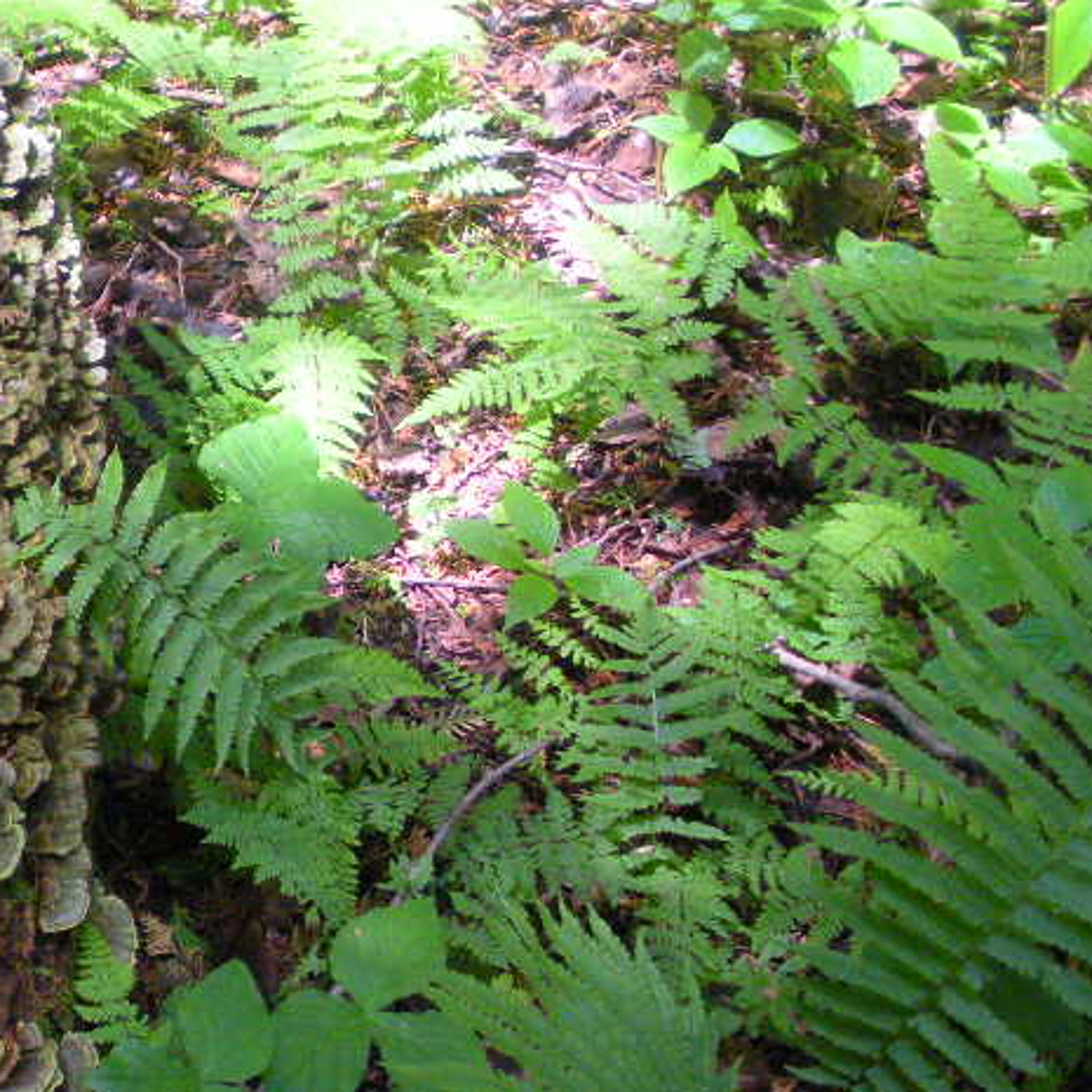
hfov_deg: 23.2
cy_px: 561
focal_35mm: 70
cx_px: -96
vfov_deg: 24.7
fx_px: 2498
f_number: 3.5
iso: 347
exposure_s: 1/126
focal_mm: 6.3
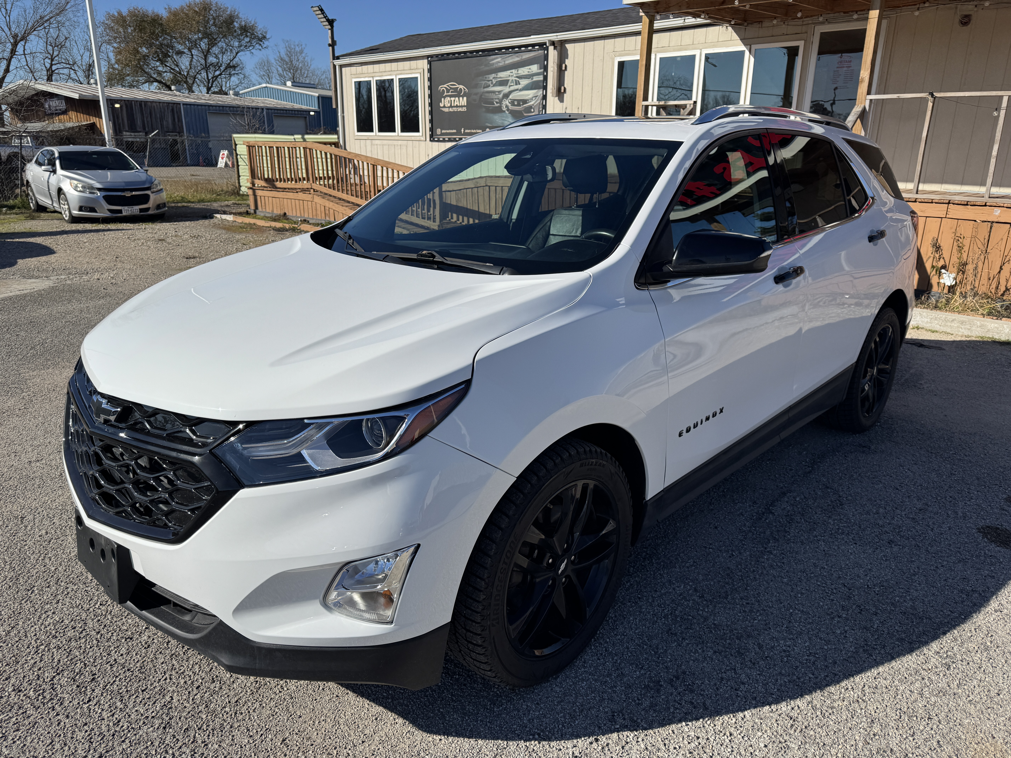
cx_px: 506
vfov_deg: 56.8
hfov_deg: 71.6
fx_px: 701
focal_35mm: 24
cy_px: 379
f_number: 1.78
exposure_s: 1/7092
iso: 80
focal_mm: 6.76
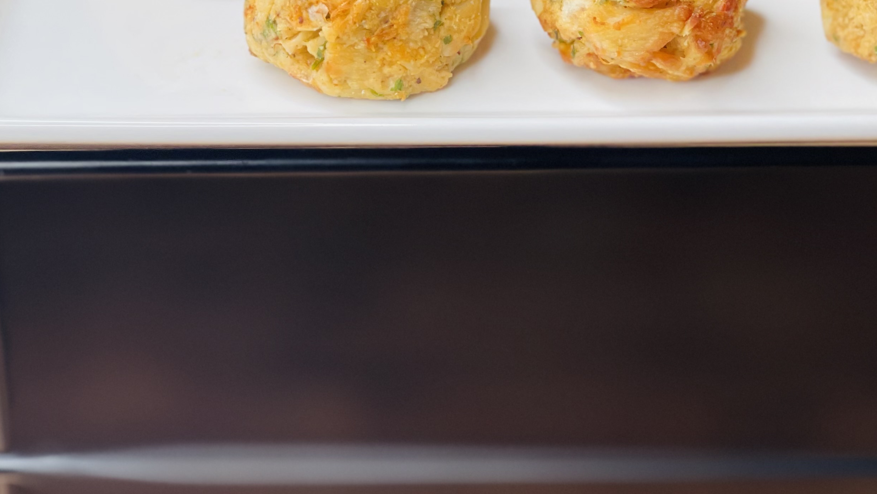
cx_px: 580
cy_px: 31
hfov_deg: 19.7
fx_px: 2512
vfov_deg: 11.1
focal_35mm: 108
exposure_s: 1/93
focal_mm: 7.5
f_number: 2.2
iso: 80
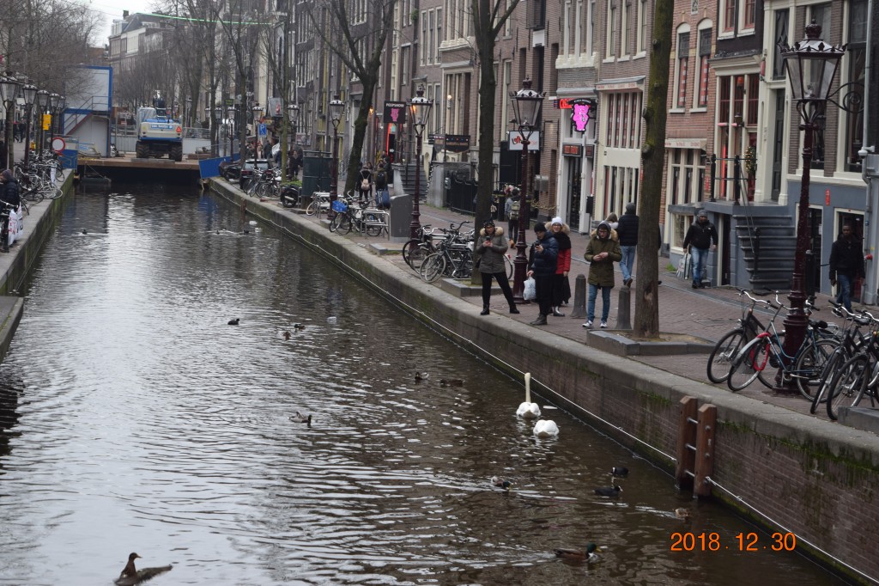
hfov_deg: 24.6
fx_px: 2014
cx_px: 440
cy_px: 293
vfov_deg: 16.5
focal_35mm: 82
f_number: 6.3
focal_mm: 55
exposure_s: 1/160
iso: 400
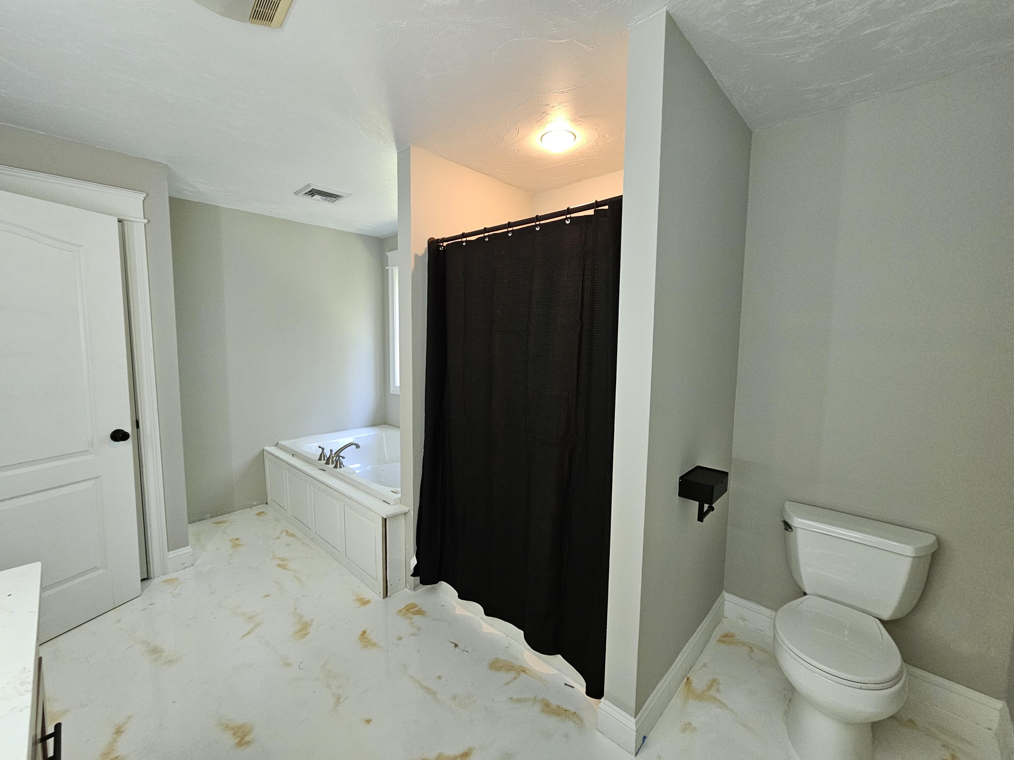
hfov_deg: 106.2
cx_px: 507
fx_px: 381
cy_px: 380
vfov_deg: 89.9
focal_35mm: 13
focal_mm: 2.2
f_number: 2.2
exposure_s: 1/60
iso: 320
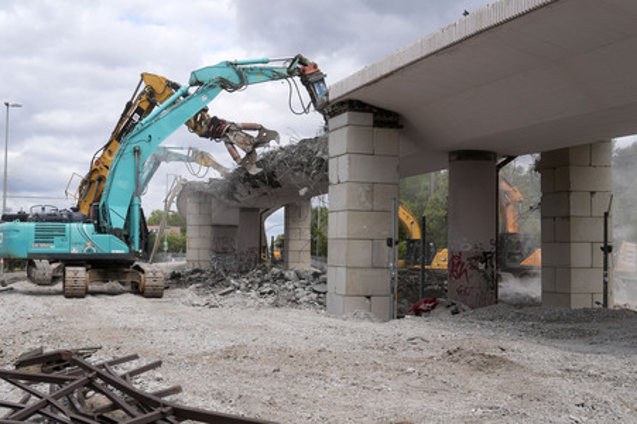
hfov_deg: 43.6
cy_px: 212
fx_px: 796
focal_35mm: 45
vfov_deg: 29.8
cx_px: 318
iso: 100
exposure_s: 1/320
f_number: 6.3
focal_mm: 30
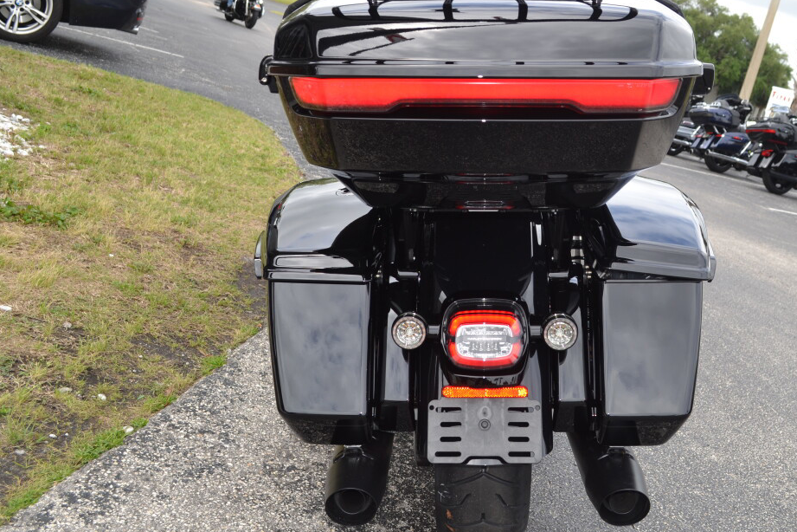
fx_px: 952
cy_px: 231
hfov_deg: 45.1
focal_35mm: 43
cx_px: 490
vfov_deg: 31.2
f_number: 6.3
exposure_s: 1/200
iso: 100
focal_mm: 22
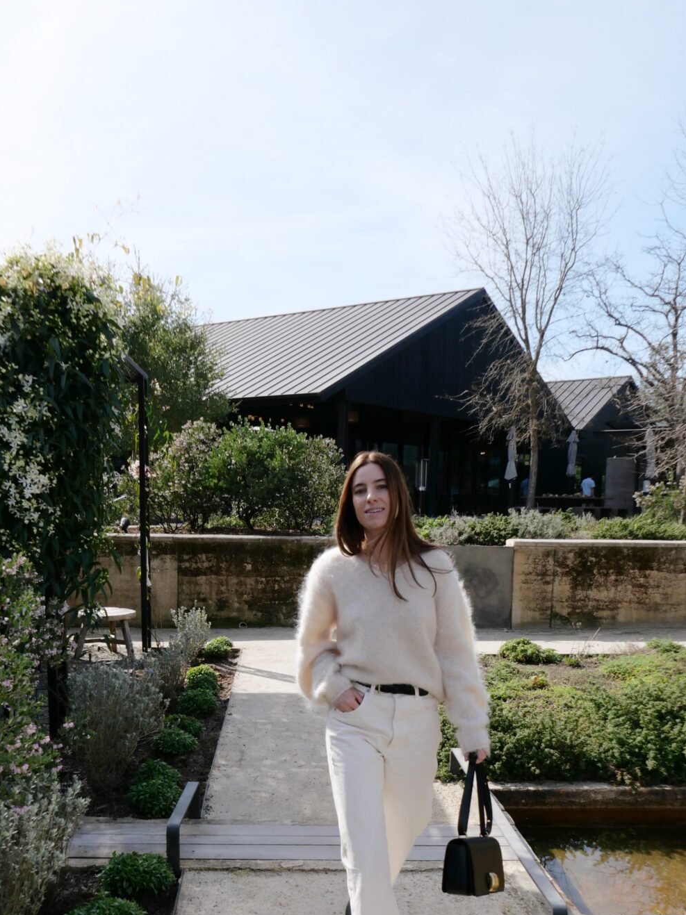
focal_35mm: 35
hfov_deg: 40.6
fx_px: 925
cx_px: 298
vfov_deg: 51.1
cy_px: 650
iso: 200
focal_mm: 10.9
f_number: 5.6
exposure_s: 1/640
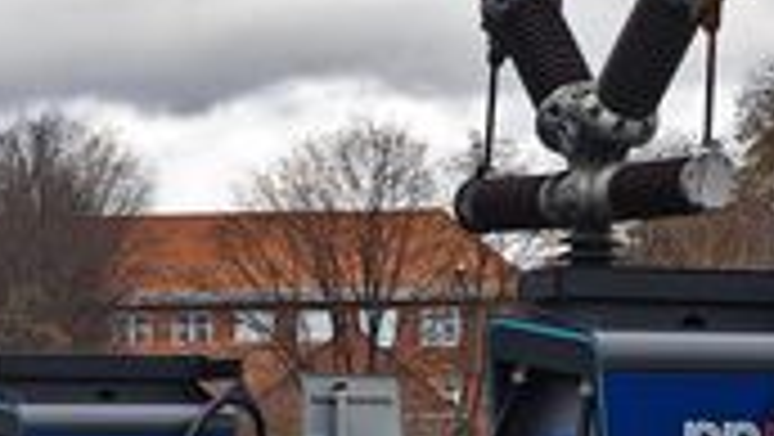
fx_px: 5319
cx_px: -140
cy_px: 647
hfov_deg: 8.2
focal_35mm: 259
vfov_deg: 4.7
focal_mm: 12.28
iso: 50
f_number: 1.8
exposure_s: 1/659
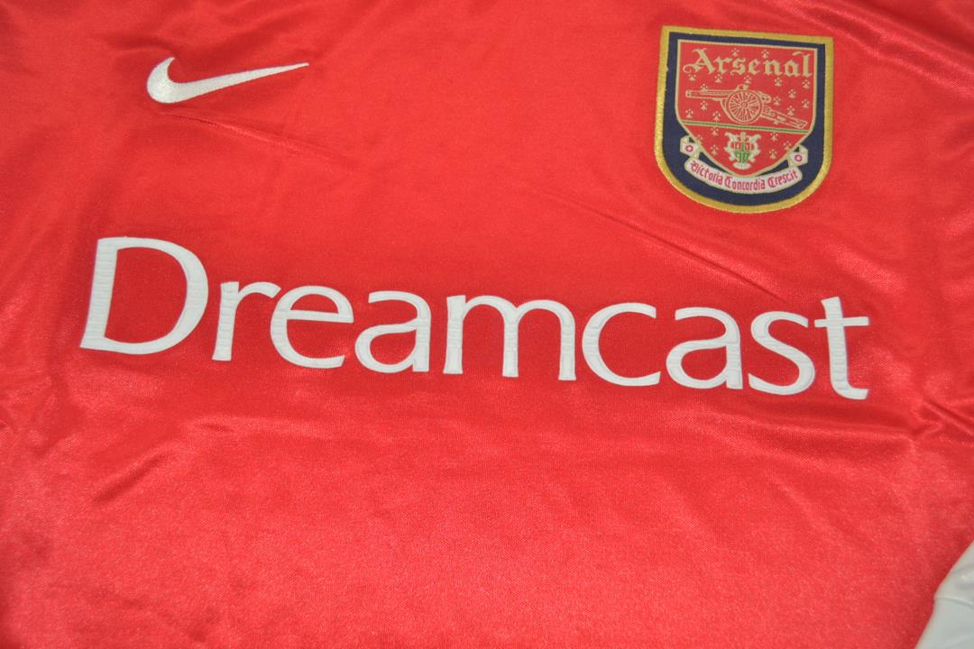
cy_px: 324
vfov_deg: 34.2
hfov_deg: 49.6
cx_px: 487
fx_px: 1055
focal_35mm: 39
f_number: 4.2
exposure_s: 1/200
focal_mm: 26
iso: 200
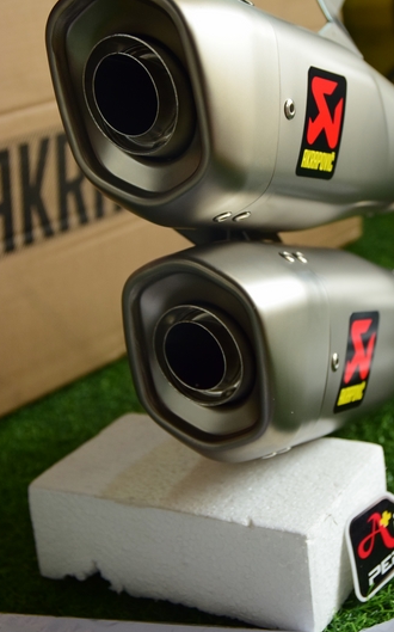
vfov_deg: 31.1
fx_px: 1135
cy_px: 287
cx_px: 231
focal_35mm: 66
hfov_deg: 19.7
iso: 1250
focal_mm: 38
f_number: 4.5
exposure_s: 1/160
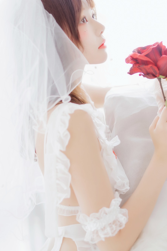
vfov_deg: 41.8
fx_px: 327
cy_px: 105
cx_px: 99
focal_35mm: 47
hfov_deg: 28.6
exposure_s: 1/200
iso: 200
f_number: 2
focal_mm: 35
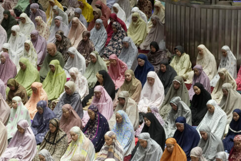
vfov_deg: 7.9
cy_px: 172
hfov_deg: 11.8
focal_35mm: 172
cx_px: 16
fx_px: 1152
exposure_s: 1/50
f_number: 2.8
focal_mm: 70
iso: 1600
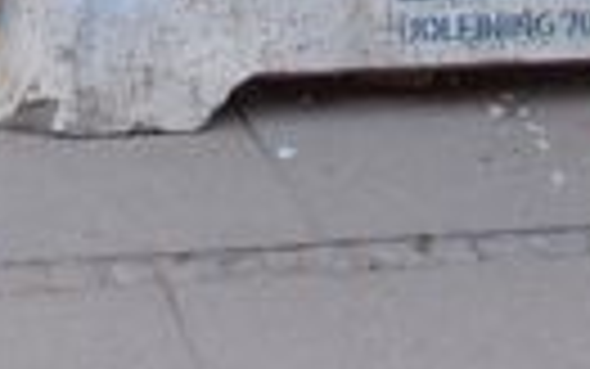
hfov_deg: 17.7
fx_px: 1818
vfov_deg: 10.4
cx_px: -90
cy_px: -439
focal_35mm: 113
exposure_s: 1/100
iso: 100
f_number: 2.5
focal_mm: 6
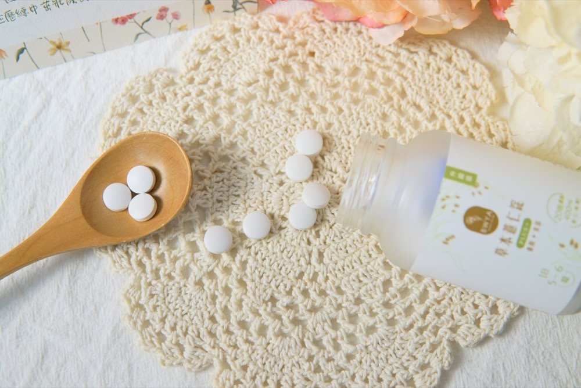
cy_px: 194
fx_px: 727
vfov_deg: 29.9
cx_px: 290
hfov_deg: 43.6
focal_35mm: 45
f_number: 4
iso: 320
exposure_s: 1/160
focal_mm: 30
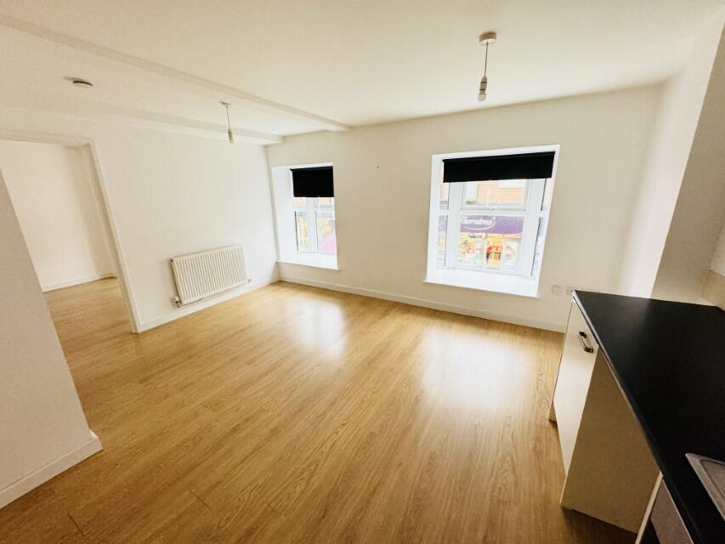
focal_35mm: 14
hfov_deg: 102.1
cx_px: 362
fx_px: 293
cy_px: 272
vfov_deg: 85.7
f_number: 2.2
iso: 250
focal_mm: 2.22
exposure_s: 1/100
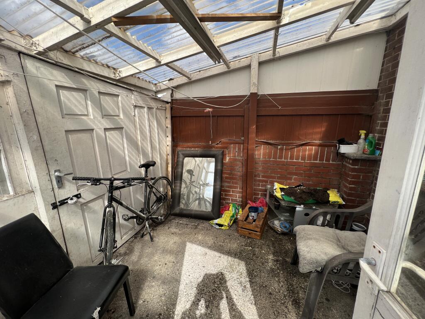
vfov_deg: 89.9
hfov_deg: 106.2
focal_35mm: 13
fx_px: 160
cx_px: 212
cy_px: 160
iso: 32
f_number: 1.8
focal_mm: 1.57
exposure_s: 1/558
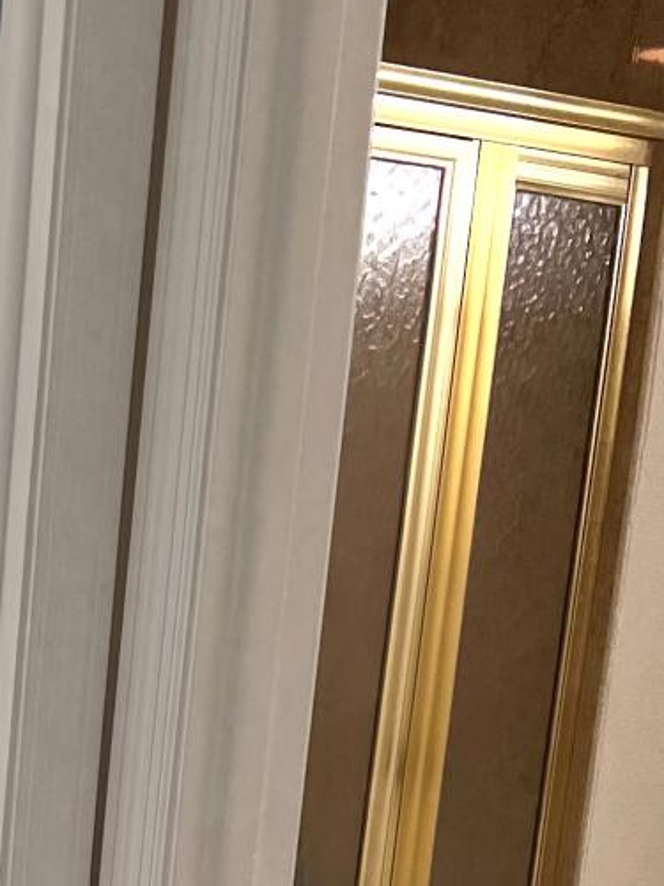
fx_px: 2660
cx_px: -74
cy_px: 1127
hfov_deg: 13.9
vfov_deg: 17.8
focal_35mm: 104
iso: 64
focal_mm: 5.7
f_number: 1.5
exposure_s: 1/162
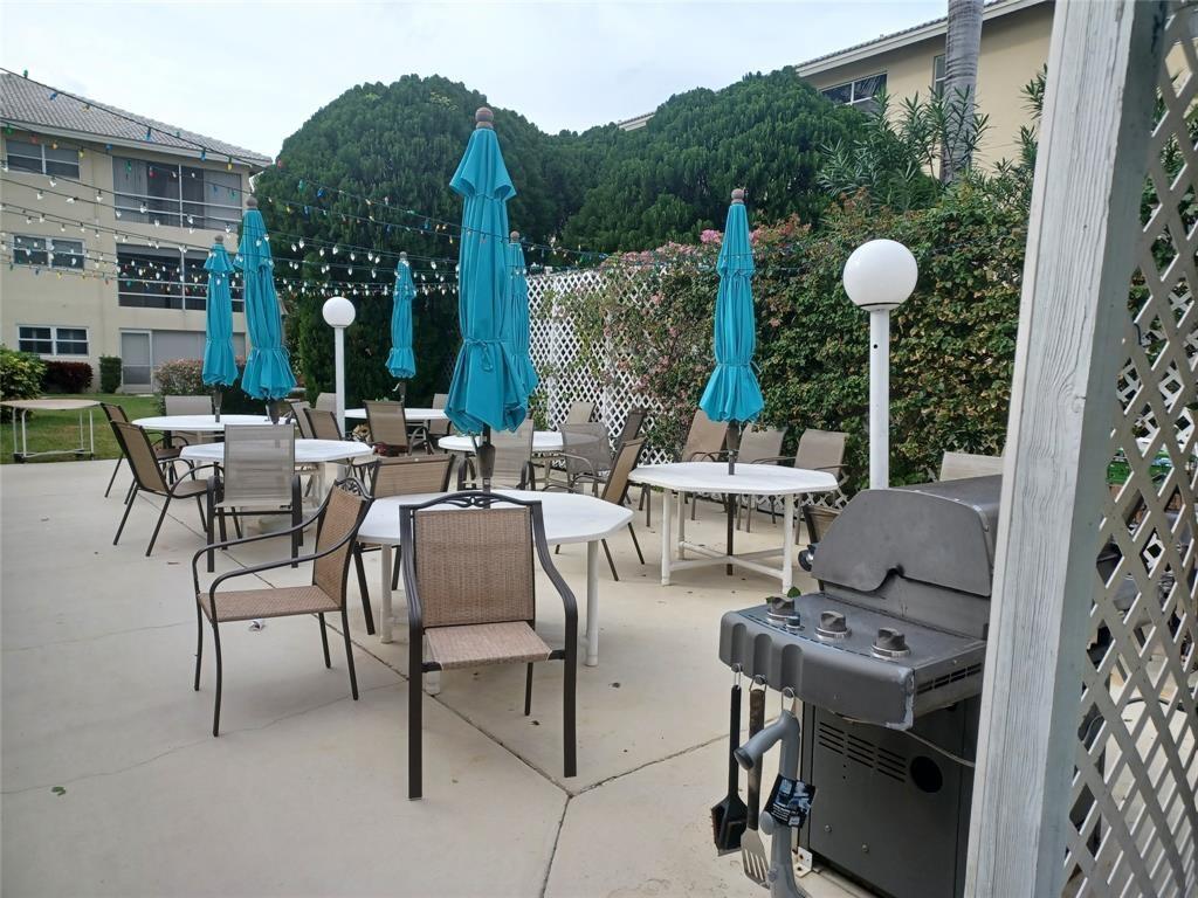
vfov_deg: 54.9
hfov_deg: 69.4
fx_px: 865
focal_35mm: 25
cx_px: 599
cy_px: 449
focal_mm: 4.6
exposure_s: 1/251
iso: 32
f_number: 1.8
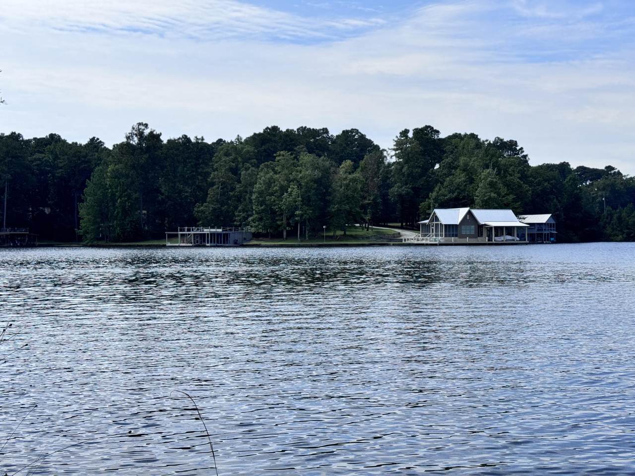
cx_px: 318
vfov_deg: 30.3
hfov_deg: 39.7
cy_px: 238
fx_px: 881
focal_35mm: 48
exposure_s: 1/5376
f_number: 1.78
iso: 64
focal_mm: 6.76
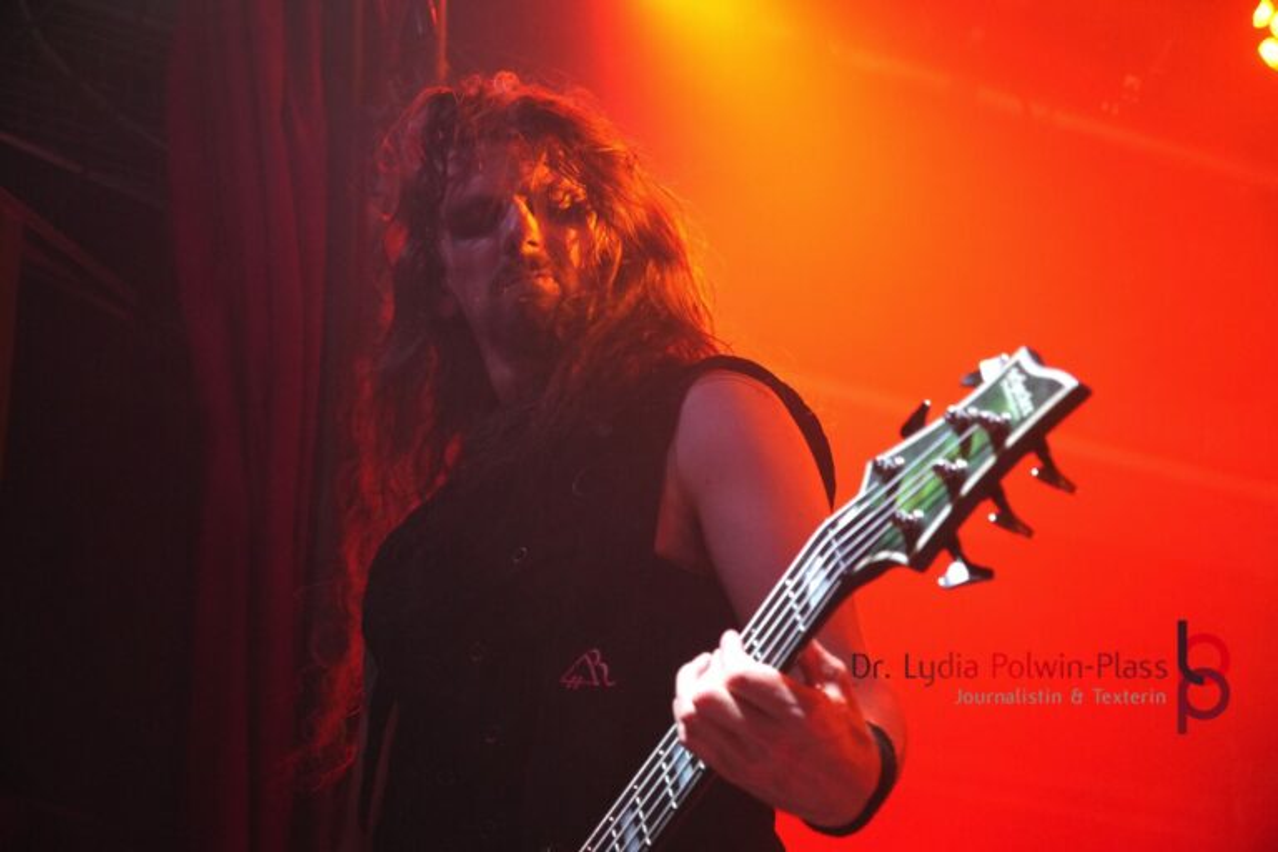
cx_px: 639
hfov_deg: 24.2
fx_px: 2982
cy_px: 426
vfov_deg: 16.3
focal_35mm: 84
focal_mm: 56
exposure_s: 1/100
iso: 3200
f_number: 4.5
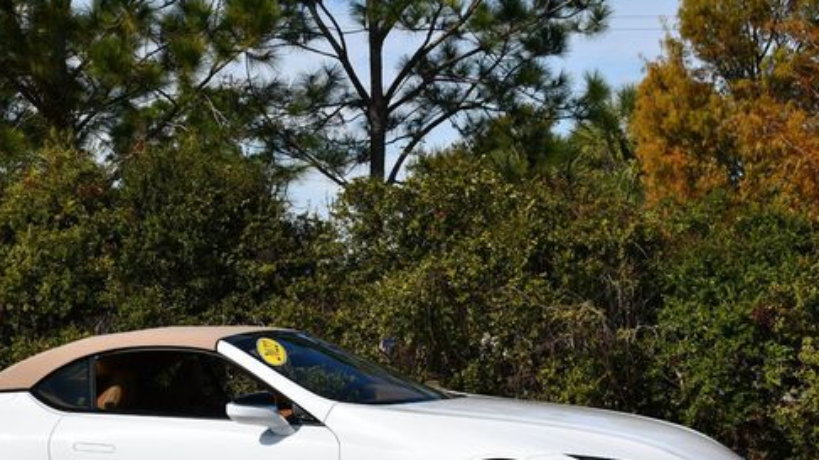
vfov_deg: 11.5
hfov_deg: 20.3
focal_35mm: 105
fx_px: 2279
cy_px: 349
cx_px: 293
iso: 100
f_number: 10
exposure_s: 1/400
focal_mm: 38
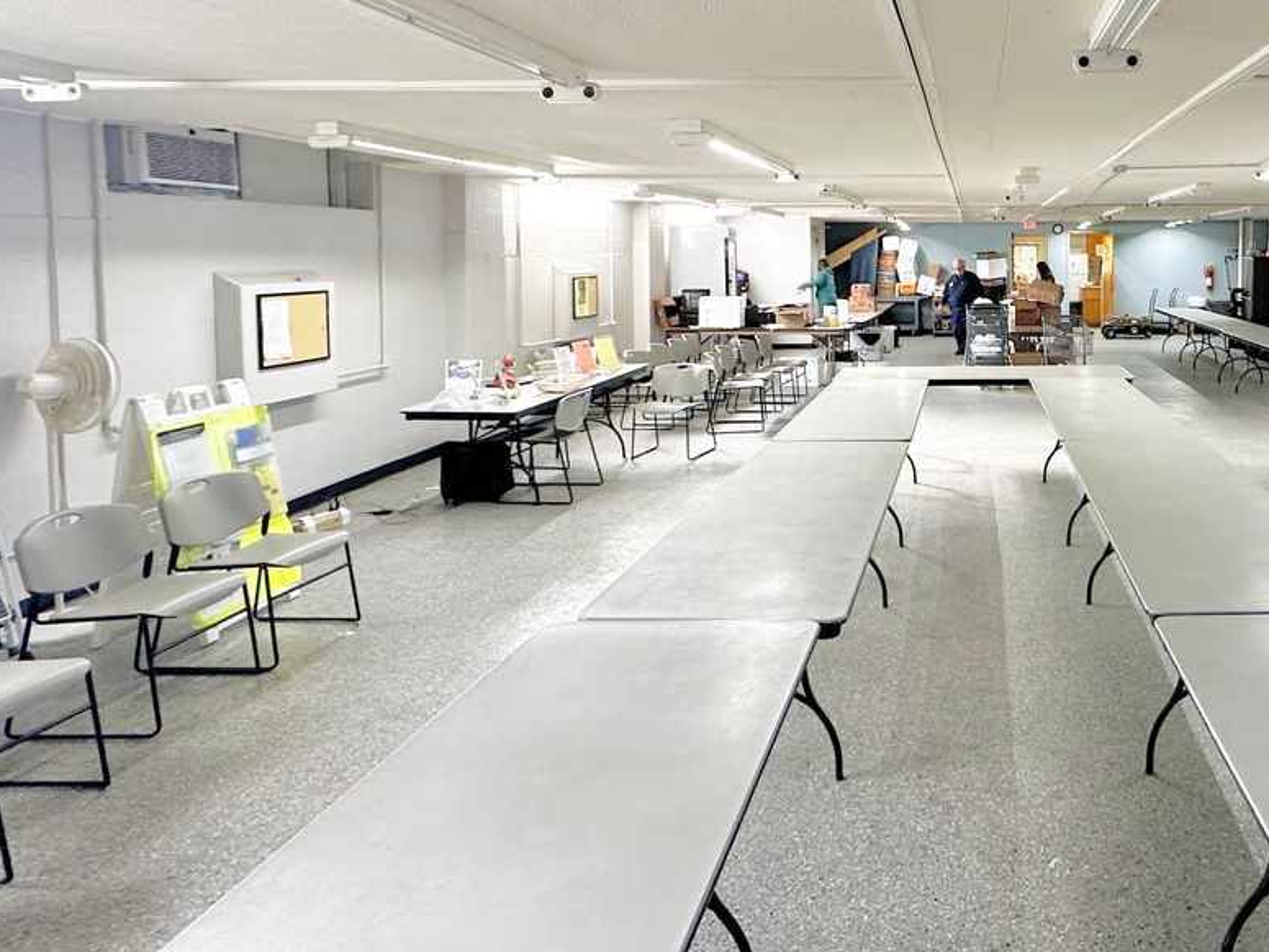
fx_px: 954
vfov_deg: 52.1
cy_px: 321
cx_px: 989
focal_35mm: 26
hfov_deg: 62.4
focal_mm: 2.22
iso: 320
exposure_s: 1/120
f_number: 2.2
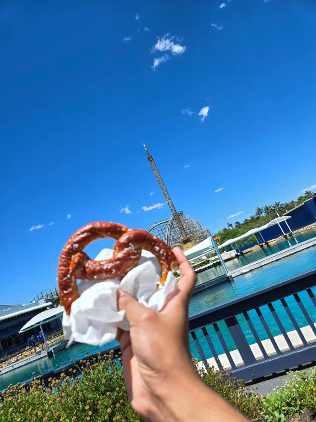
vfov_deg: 73.9
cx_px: 158
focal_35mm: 23
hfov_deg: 58.9
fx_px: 280
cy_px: 211
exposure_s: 1/1809
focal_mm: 5.4
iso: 25
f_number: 1.8
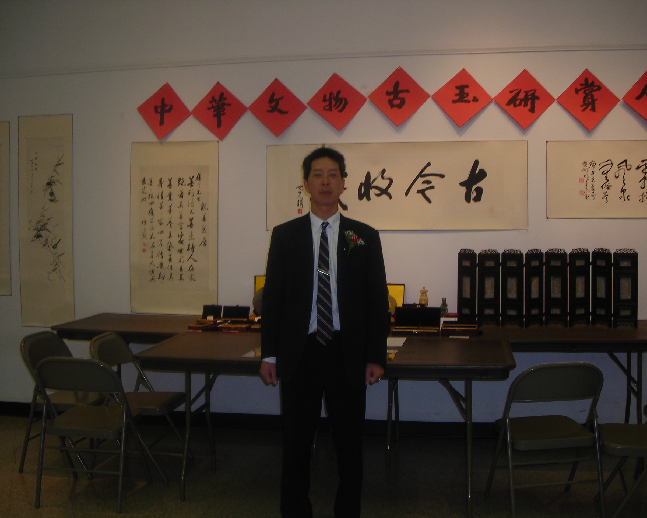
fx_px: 766
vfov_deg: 37.3
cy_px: 261
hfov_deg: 45.8
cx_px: 342
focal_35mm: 40
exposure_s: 1/60.1
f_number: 3.2
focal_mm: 6.3
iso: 50
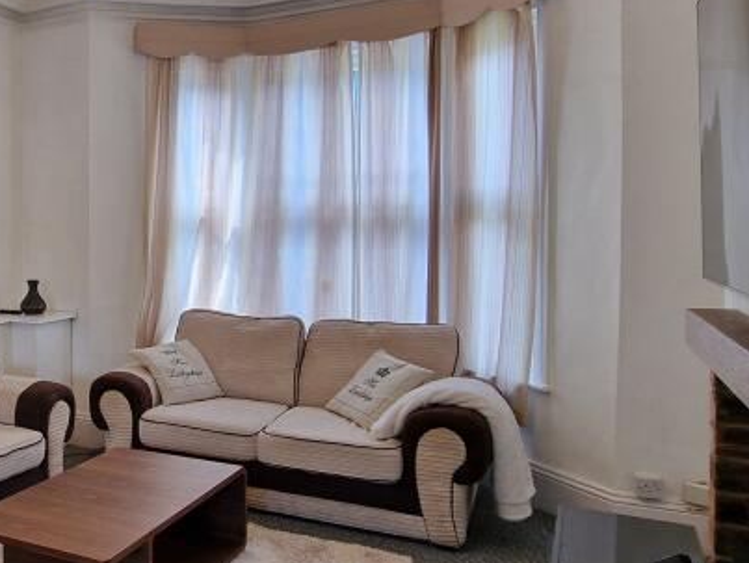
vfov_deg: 42.9
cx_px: 37
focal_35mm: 33
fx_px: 715
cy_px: 249
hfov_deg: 47.9
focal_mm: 2.2
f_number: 2.2
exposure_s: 1/50
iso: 100
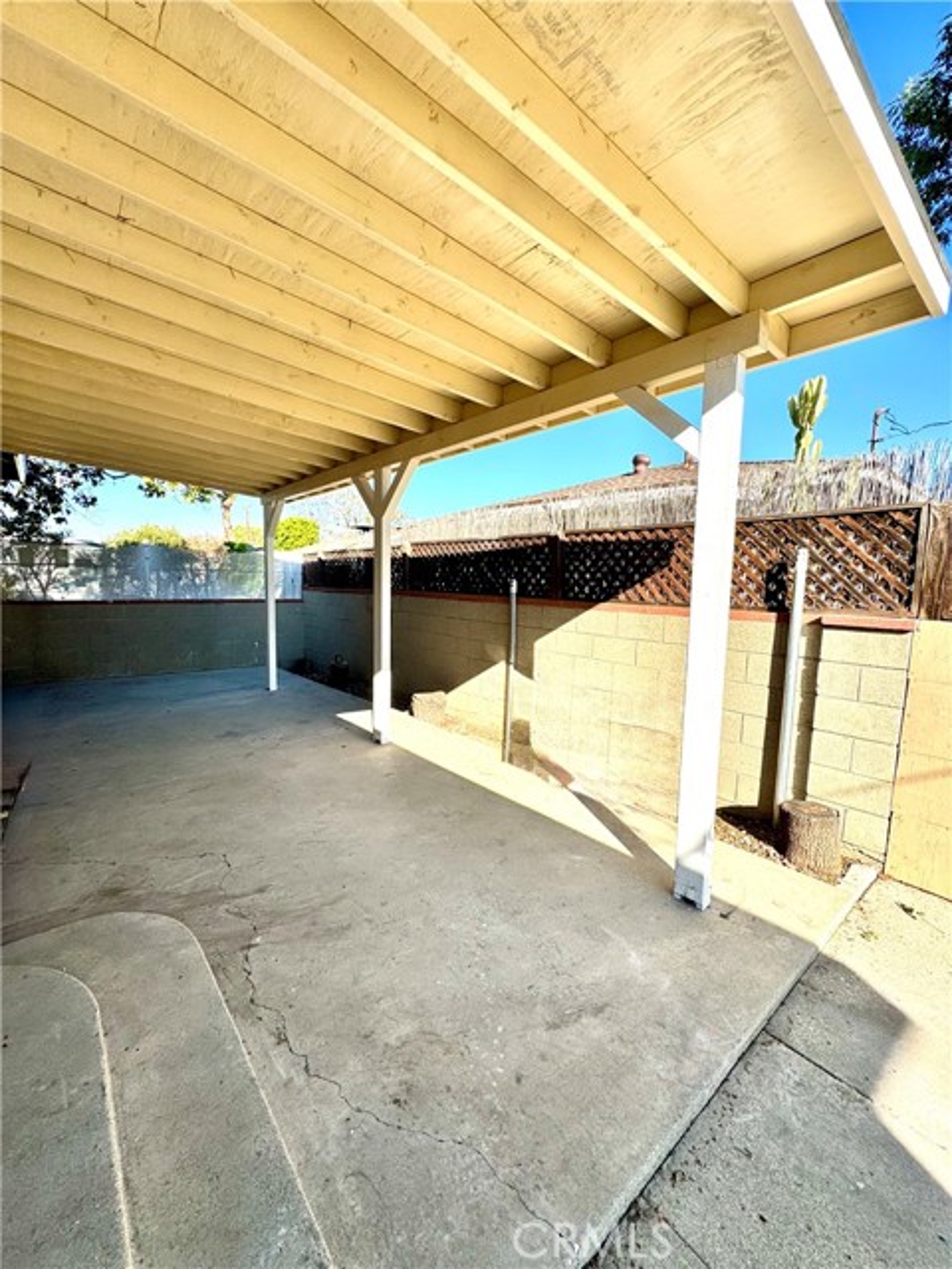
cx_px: 476
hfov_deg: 85.7
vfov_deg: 102.1
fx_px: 513
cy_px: 634
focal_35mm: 14
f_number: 2.2
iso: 50
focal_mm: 2.22
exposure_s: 1/1346
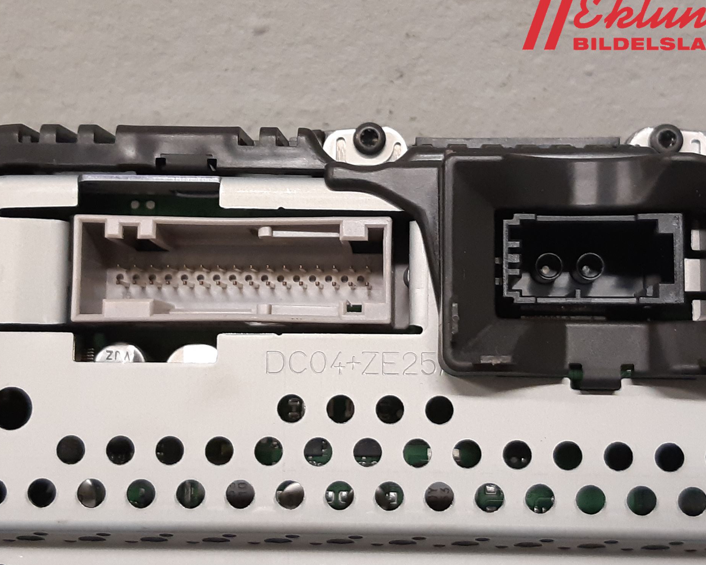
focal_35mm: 28
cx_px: 366
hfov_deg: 62.2
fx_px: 585
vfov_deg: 51.5
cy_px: 278
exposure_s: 1/60
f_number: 1.7
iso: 200
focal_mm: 3.93
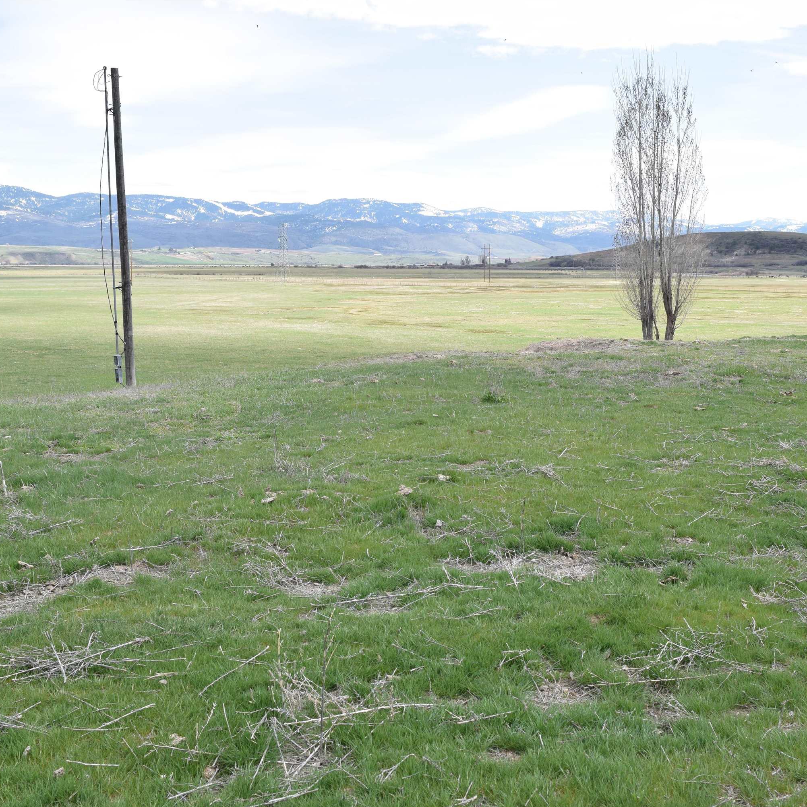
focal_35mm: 43
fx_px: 1134
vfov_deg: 39.2
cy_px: 410
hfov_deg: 39.2
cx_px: 428
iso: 200
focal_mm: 22
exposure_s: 1/250
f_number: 8
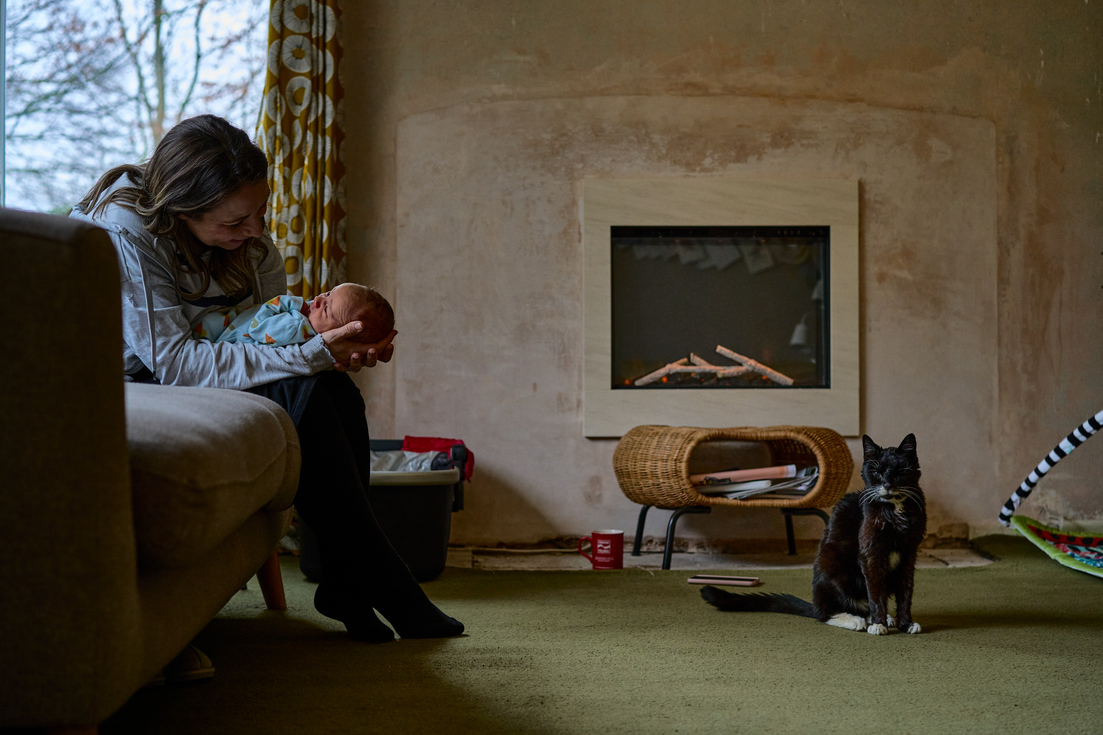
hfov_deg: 36.2
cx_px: 552
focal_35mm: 55
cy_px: 368
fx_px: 1685
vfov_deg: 24.6
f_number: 3.5
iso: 640
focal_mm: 55
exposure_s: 1/160
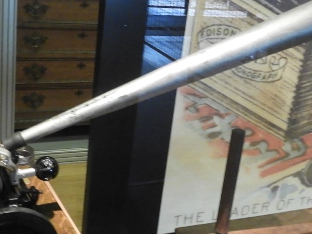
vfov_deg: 23.6
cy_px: 151
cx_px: 155
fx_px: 559
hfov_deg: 31.2
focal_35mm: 62
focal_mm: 4.3
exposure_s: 1/8
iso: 720
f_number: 3.3
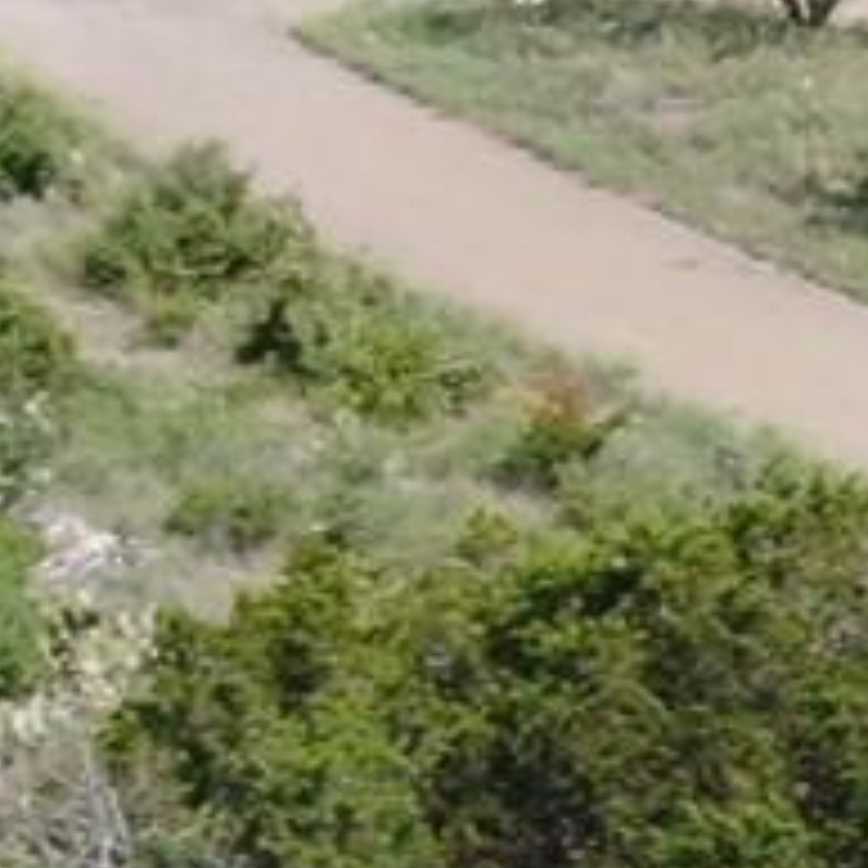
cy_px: 1214
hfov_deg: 5.1
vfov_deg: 5.2
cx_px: 1453
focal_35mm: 337
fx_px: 9560
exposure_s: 1/800
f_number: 3.3
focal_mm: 6.08
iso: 110
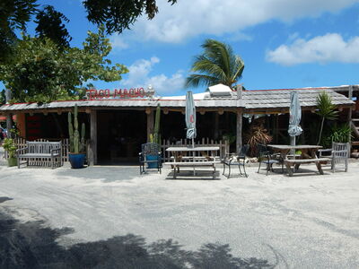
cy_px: 134
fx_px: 321
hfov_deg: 58.4
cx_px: 180
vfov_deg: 45.4
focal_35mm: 31
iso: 125
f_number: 6.5
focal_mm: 5.6
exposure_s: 1/640
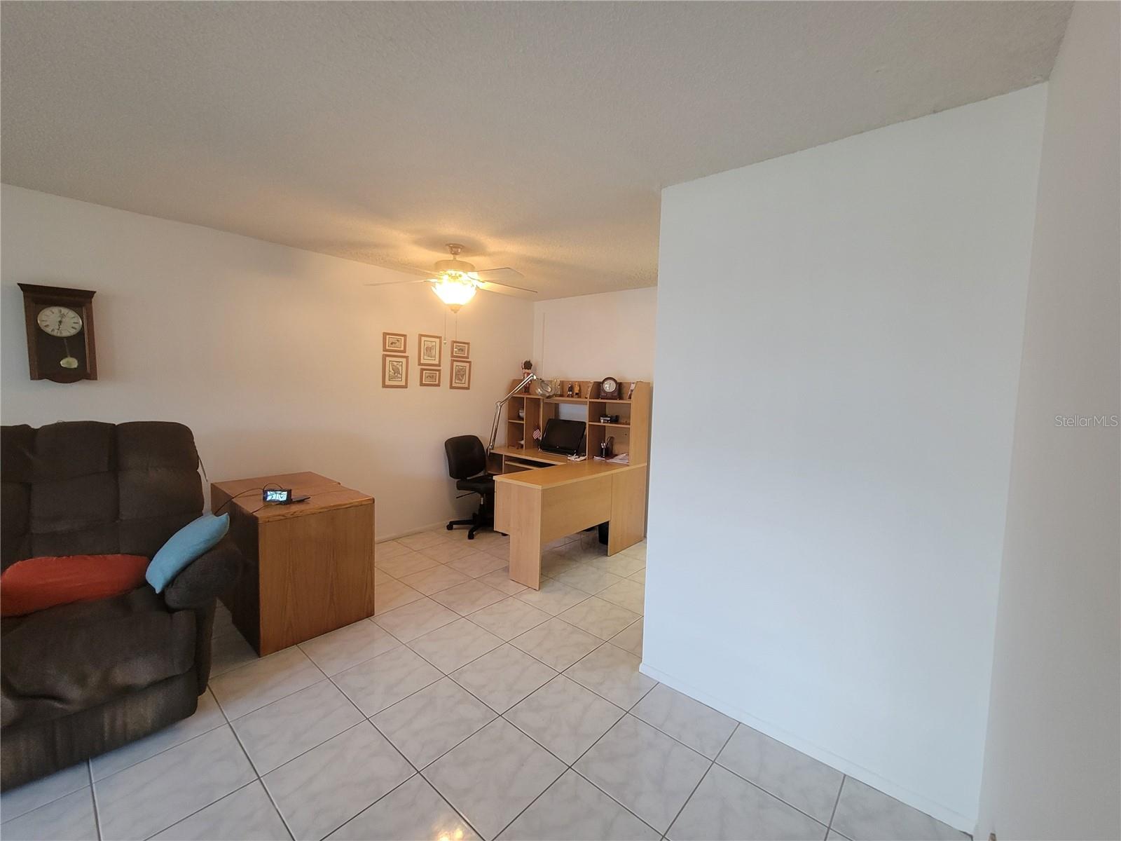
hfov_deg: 106.2
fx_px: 421
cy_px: 420
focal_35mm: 13
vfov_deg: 89.9
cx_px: 560
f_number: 2.2
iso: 320
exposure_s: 1/60
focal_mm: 2.2
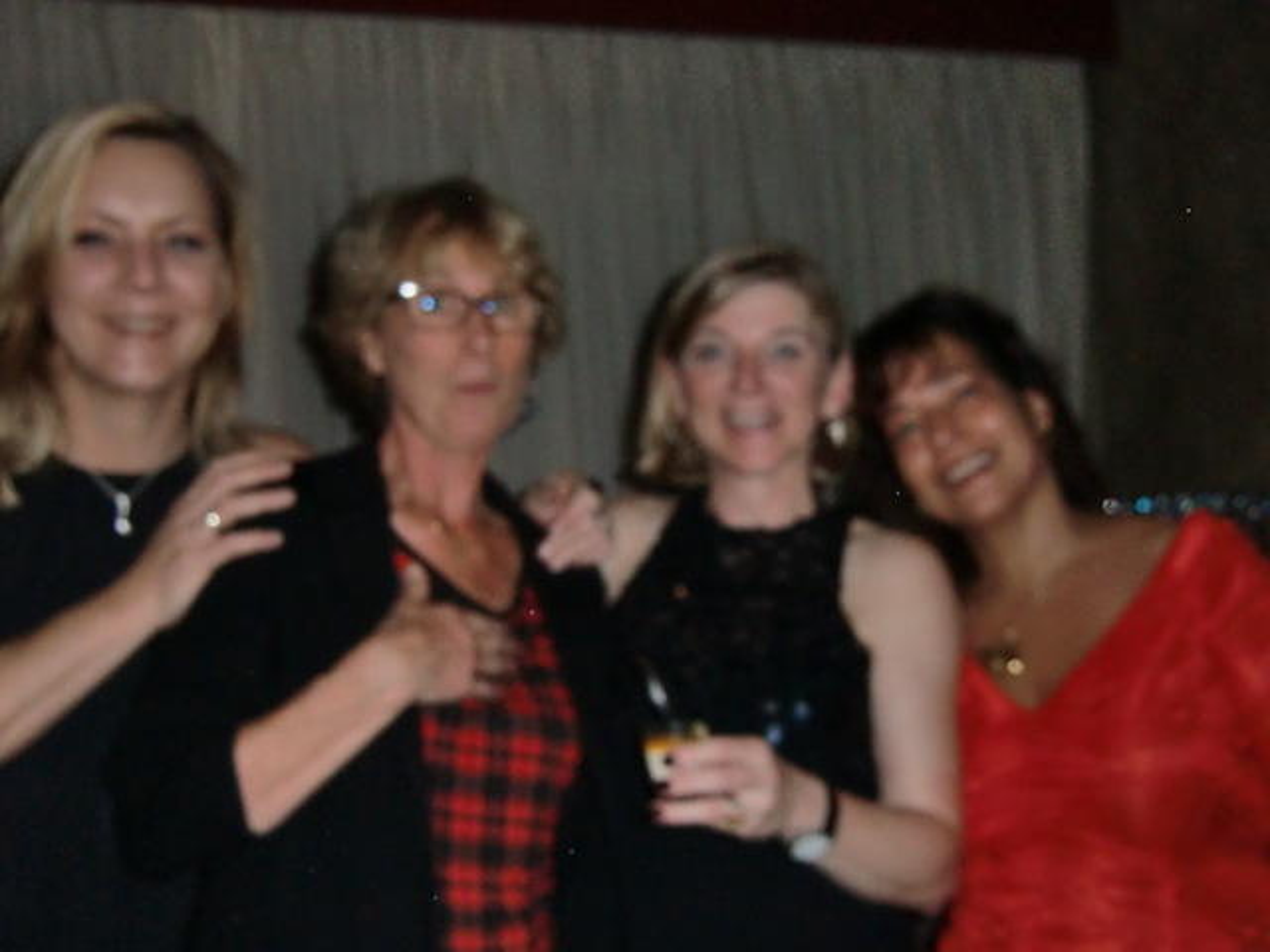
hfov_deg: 46.8
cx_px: 635
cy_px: 476
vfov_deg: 36.0
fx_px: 1468
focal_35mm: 40
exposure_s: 1/15
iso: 400
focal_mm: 7.1
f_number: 8.8
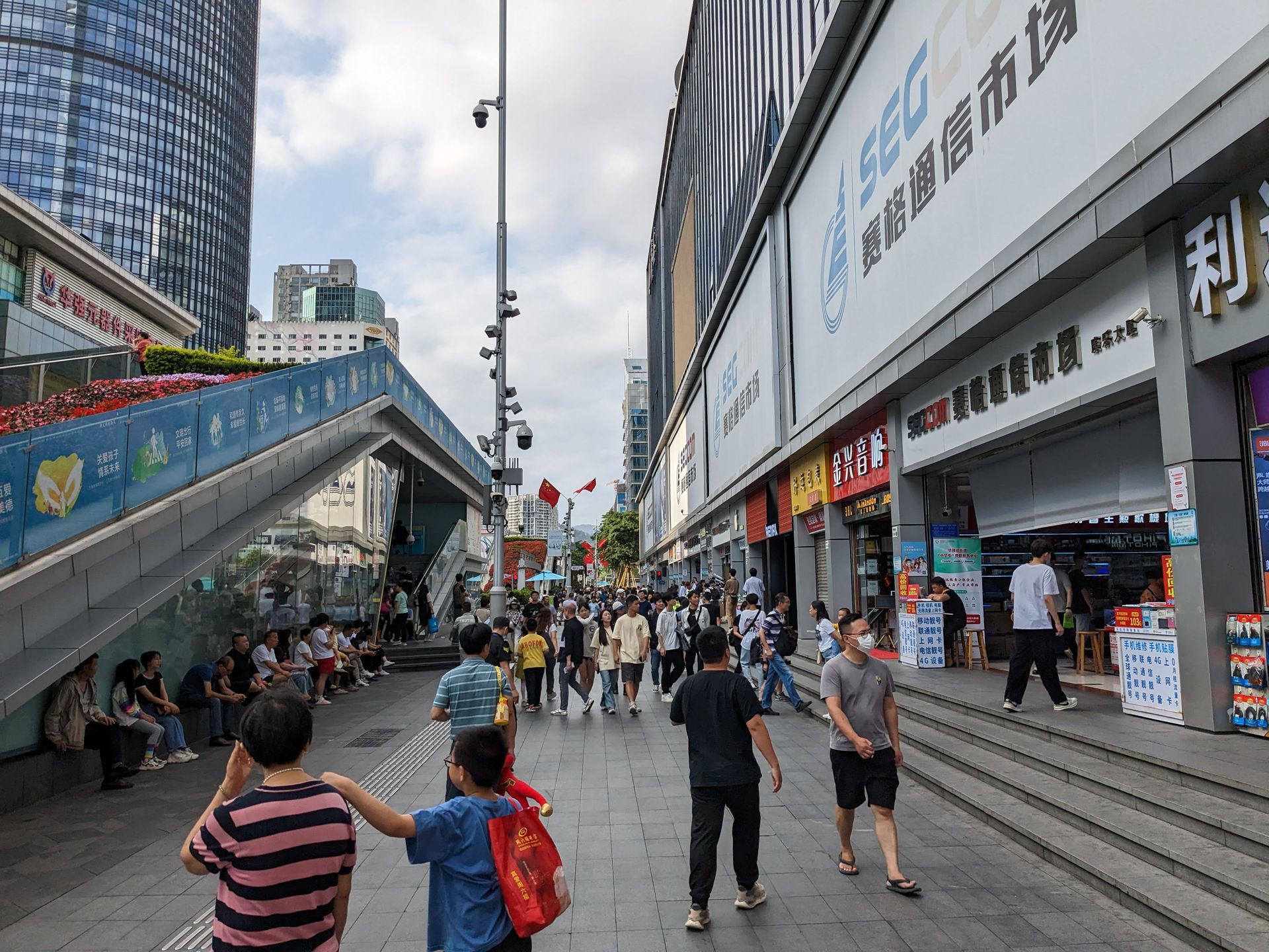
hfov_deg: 65.3
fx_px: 990
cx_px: 634
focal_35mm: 27
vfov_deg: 51.4
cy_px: 476
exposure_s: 1/3344
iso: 64
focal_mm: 4.38
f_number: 1.73
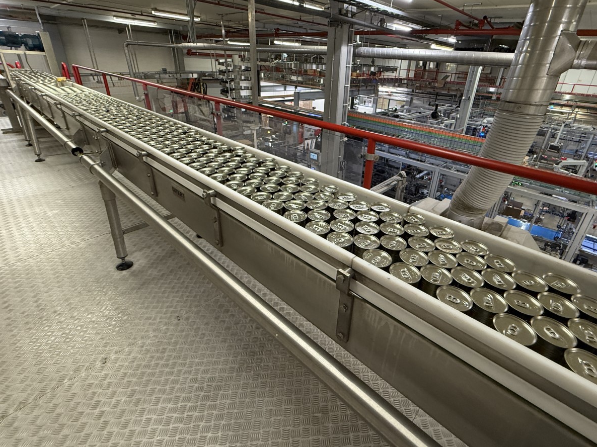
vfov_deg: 74.4
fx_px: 293
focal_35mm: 17
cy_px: 196
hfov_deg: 90.8
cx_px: 327
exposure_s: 1/50
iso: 320
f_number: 2.2
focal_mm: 2.22
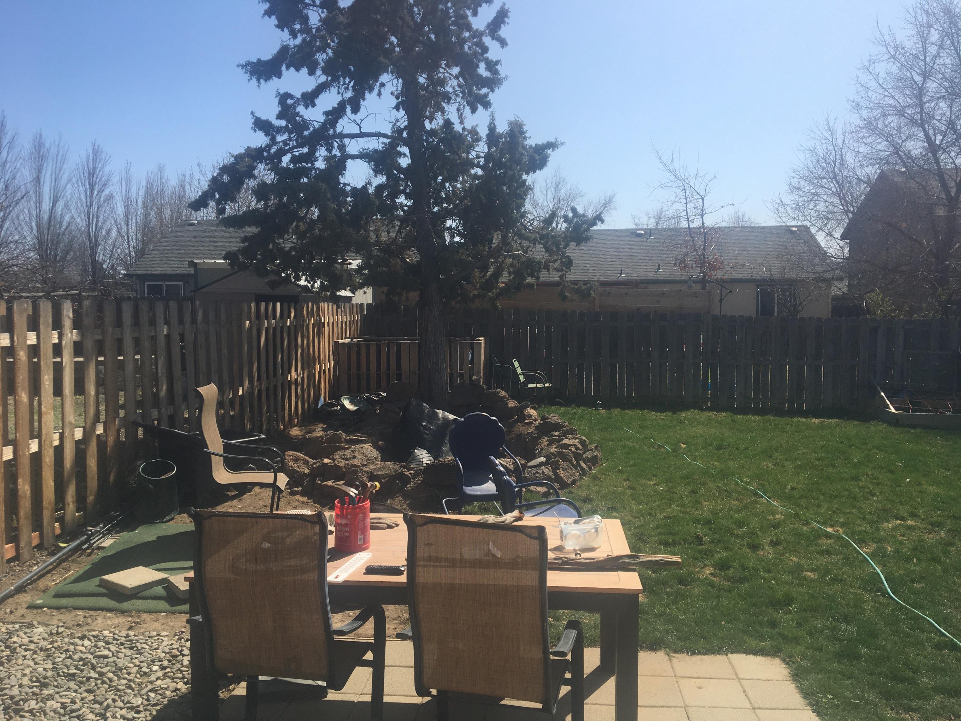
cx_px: 480
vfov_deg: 48.2
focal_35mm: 29
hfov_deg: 61.7
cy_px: 360
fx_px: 805
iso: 25
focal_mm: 4.15
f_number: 2.2
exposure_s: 1/2137
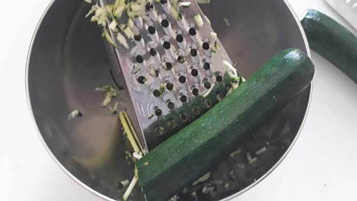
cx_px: 181
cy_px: 96
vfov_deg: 38.9
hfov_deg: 64.3
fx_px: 284
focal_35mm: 30
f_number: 1.9
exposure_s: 1/33
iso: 125
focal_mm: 2.91
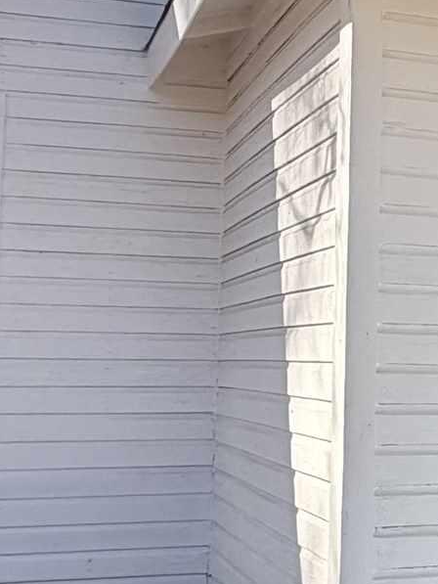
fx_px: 1214
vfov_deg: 27.0
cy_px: 230
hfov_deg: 19.6
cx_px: 484
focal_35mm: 72
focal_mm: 2.22
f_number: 2.2
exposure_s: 1/770
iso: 40
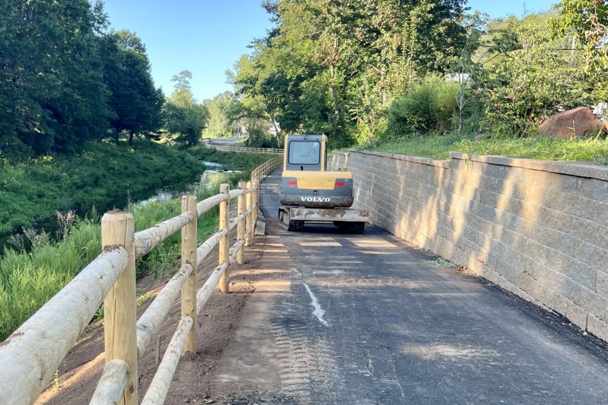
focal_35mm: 44
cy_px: 213
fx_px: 743
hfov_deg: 43.3
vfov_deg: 30.5
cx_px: 163
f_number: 1.5
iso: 50
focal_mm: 5.7
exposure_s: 1/523
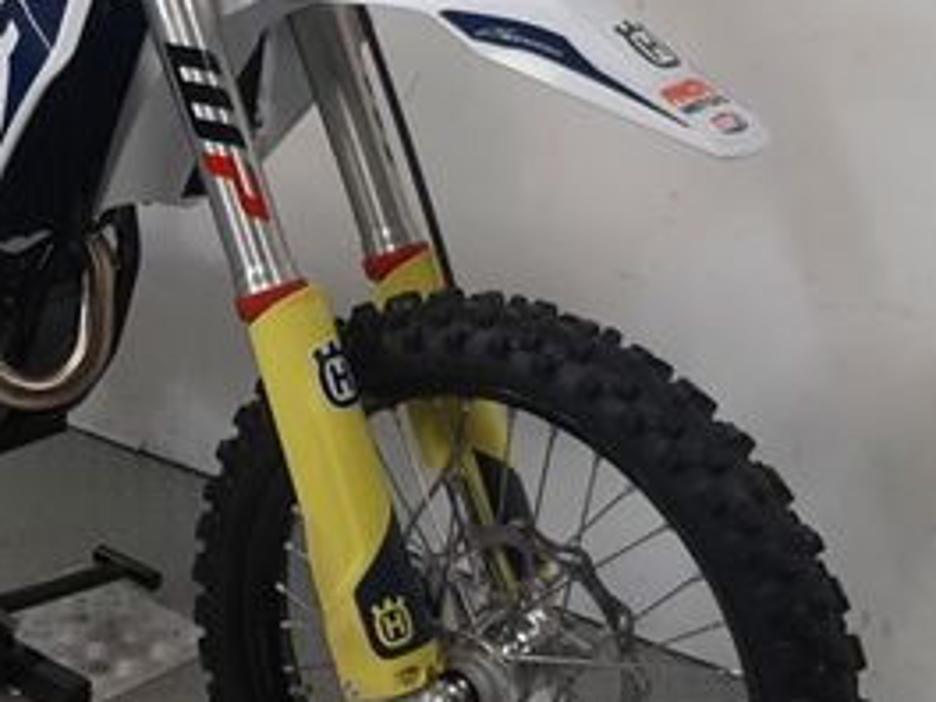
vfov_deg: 23.2
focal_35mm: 63
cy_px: 241
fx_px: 1703
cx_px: 337
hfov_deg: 30.6
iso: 64
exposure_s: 1/50
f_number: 1.7
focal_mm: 3.93
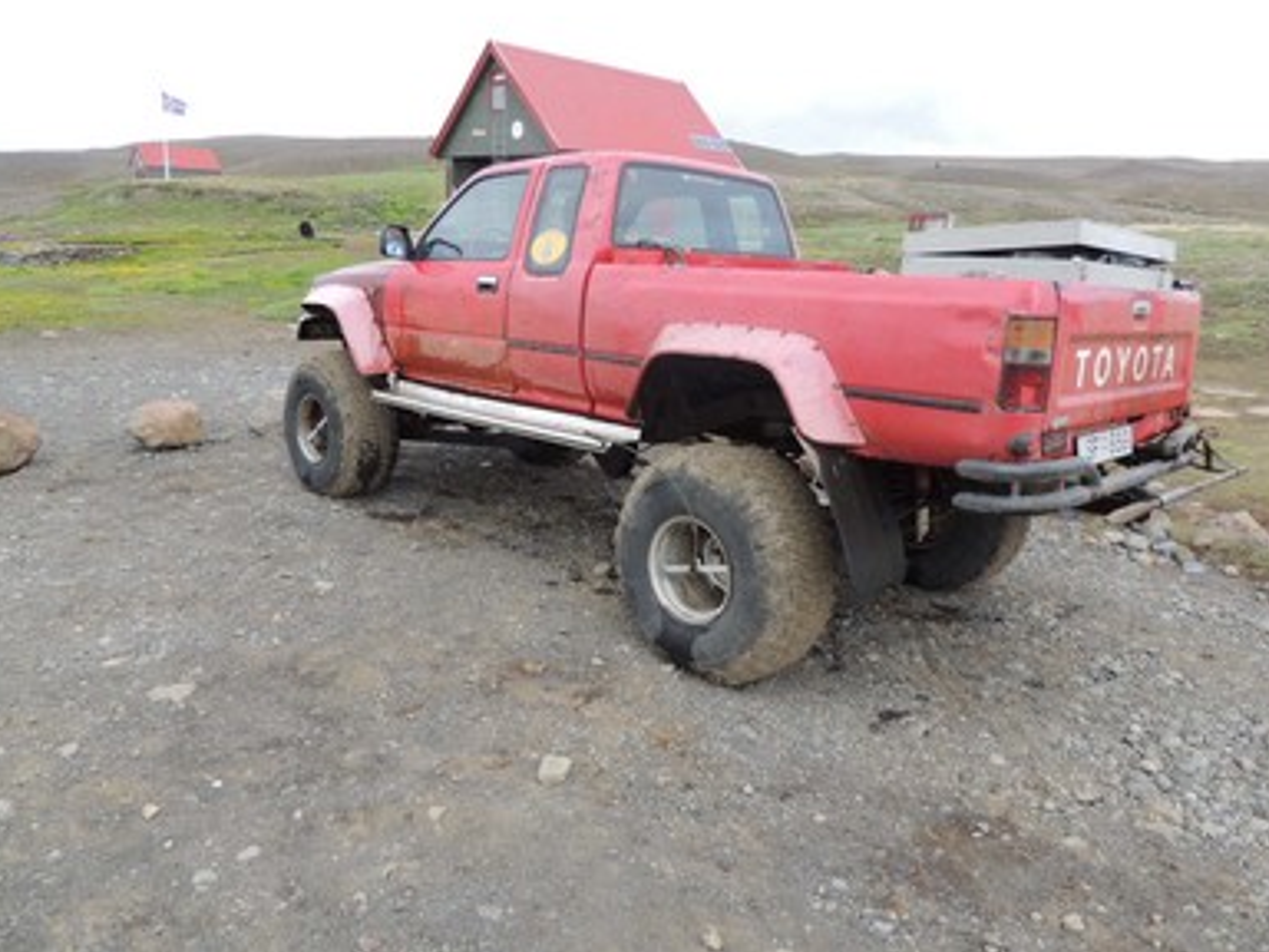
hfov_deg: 69.4
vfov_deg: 54.9
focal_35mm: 25
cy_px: 459
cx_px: 644
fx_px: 916
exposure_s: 1/320
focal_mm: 4.3
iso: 100
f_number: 3
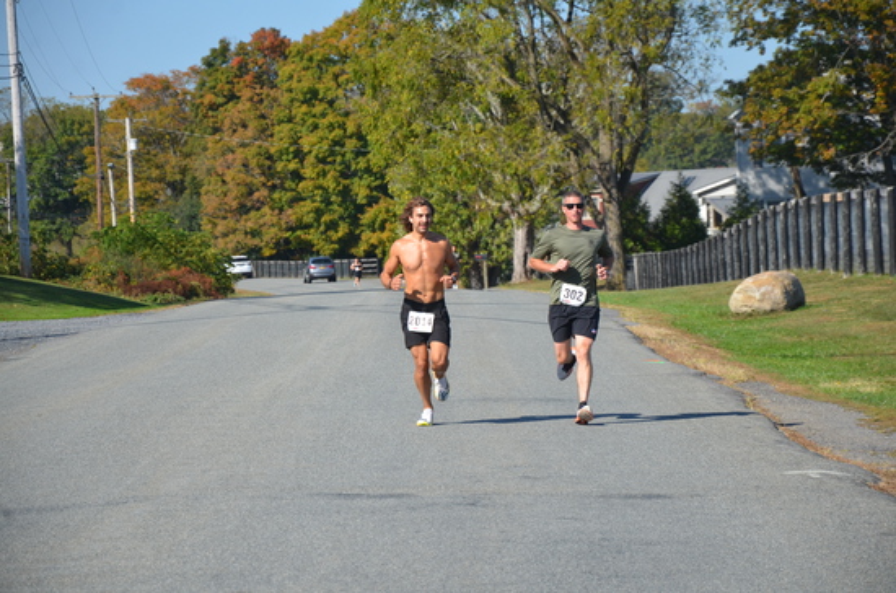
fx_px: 3911
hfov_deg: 13.1
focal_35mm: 158
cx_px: 448
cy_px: 296
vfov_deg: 8.7
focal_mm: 105
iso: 400
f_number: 5.6
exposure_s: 1/1600
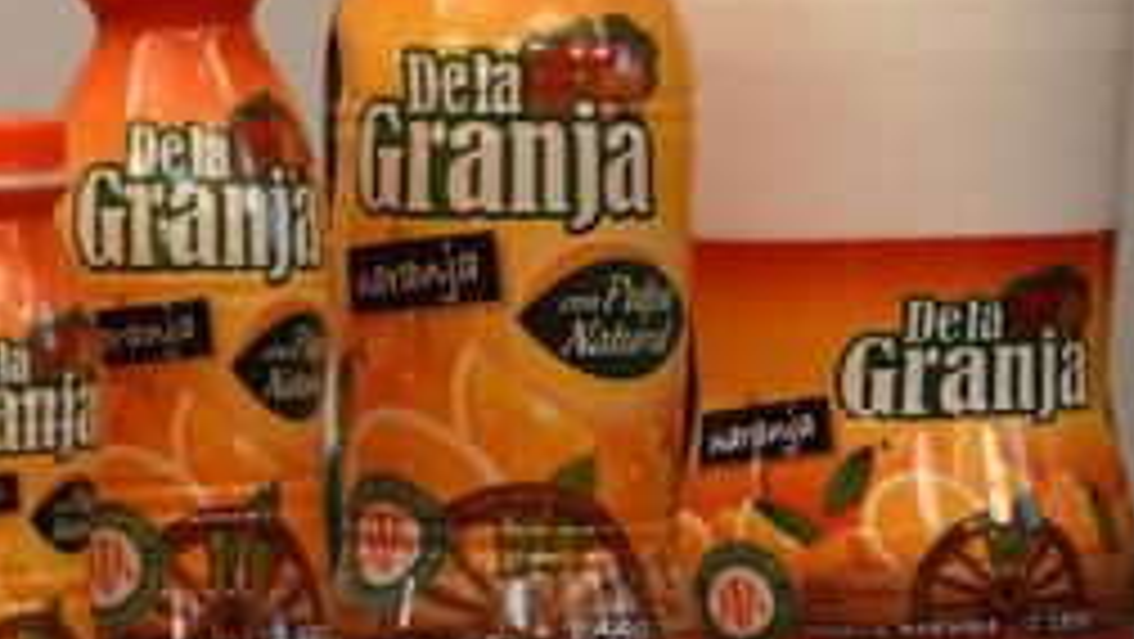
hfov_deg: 6.6
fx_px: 9808
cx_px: 99
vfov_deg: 3.7
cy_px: 218
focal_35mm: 326
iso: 1250
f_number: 5.6
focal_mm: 105
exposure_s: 1/30
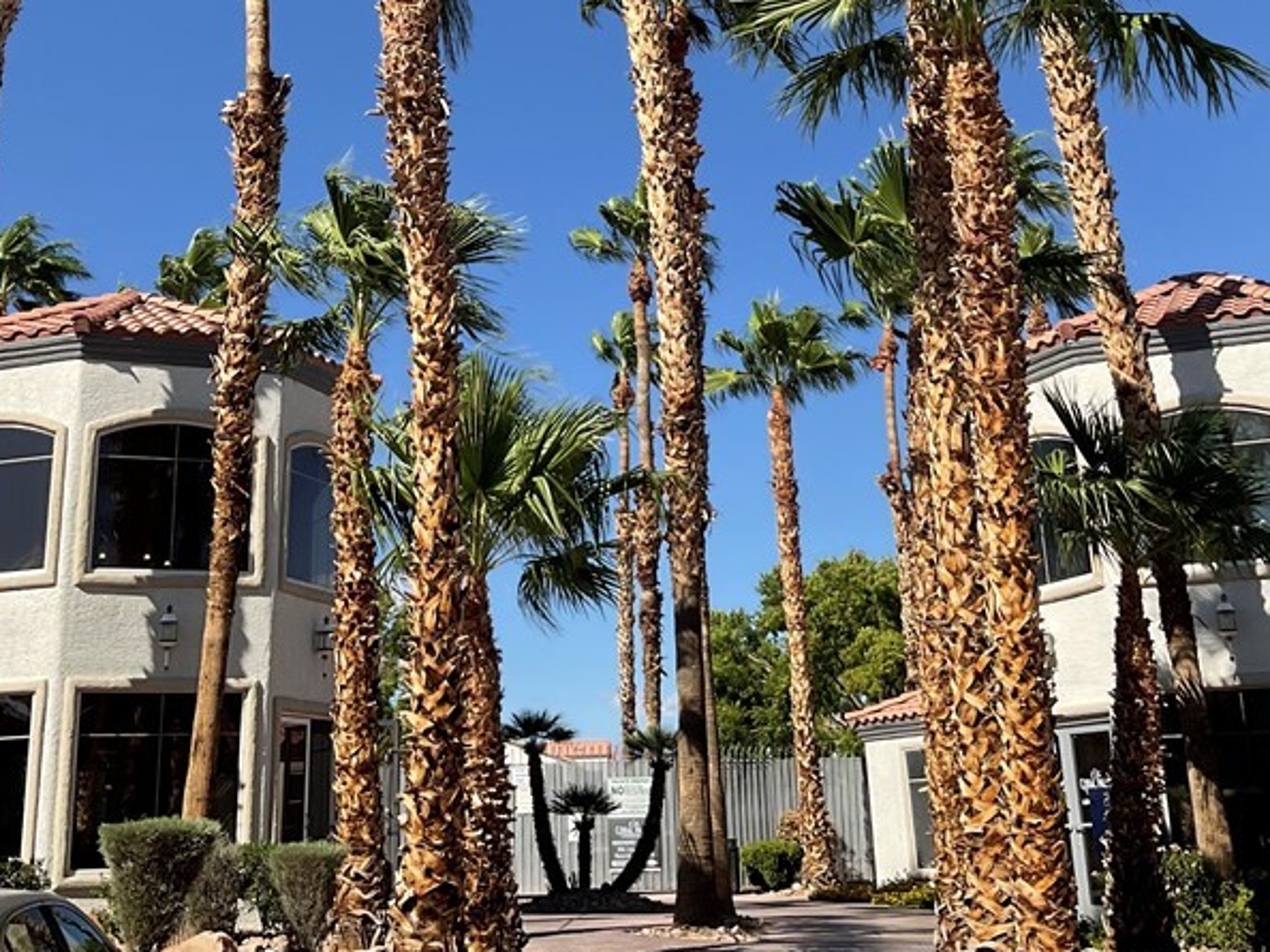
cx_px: 592
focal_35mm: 50
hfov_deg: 38.2
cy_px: 143
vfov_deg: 28.3
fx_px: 1834
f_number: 1.8
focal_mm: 3
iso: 16
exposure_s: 1/1848
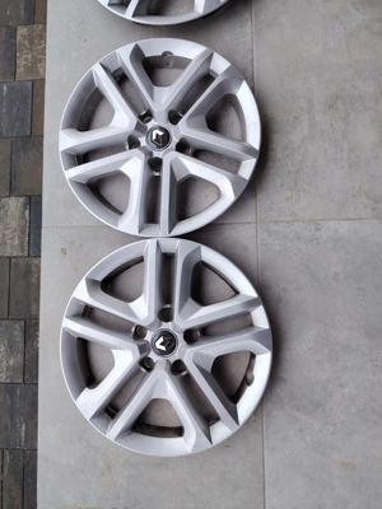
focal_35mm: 24
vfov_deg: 71.6
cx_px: 191
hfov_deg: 56.8
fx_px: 353
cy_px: 254
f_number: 1.75
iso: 100
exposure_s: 1/142
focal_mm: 5.25
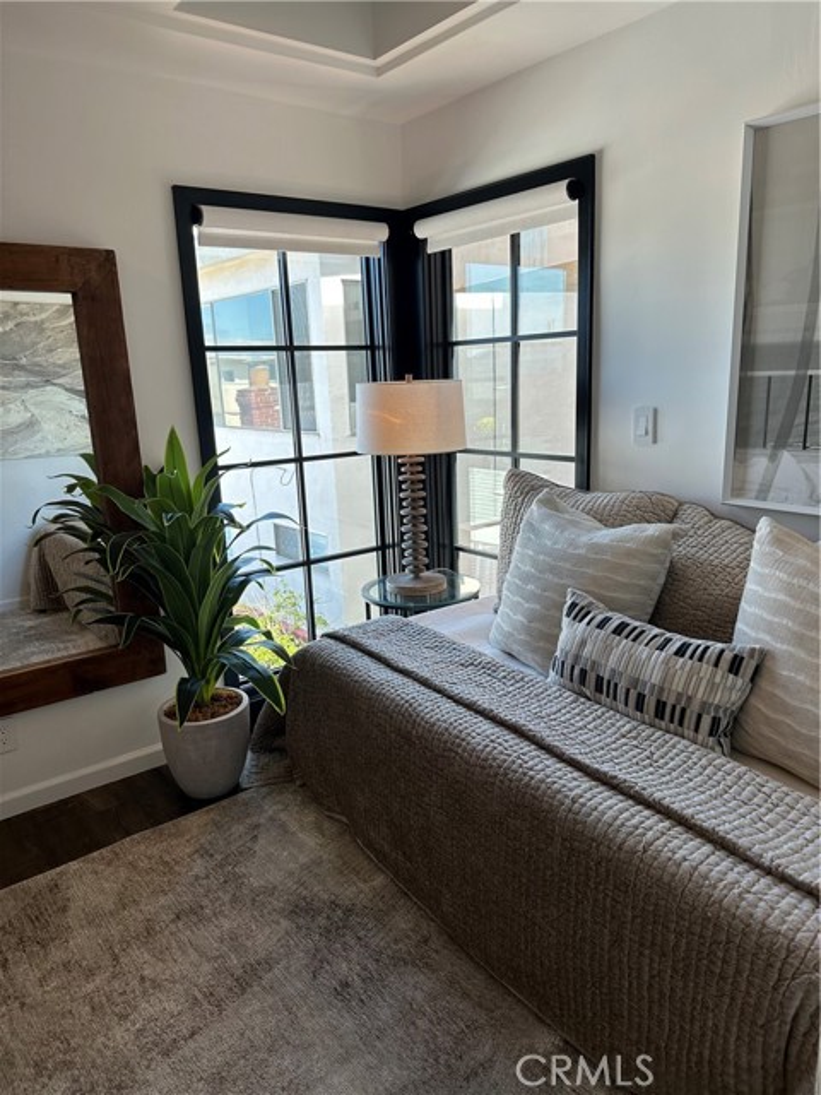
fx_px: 759
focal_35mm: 24
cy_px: 548
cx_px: 410
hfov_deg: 56.8
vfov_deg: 71.6
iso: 64
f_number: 1.78
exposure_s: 1/190
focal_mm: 6.86
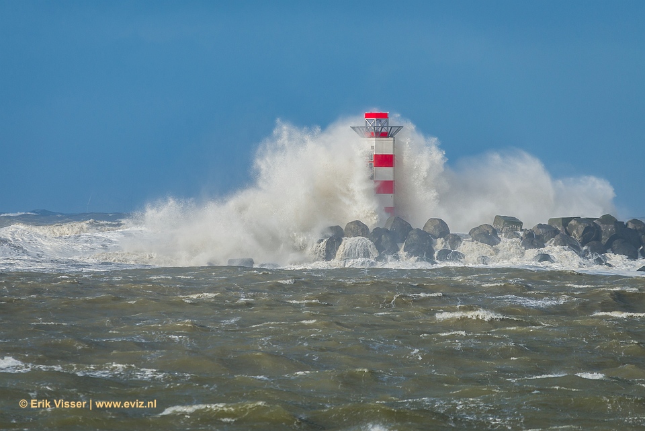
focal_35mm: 500
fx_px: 8962
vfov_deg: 2.8
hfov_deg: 4.1
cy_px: 216
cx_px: 322
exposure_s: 1/1250
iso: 400
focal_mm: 500
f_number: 8
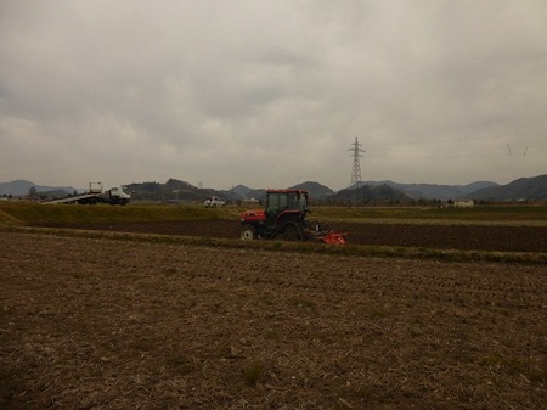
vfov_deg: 54.8
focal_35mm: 25
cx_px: 274
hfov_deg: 69.4
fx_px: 395
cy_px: 205
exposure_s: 1/640
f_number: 3.1
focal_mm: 4.5
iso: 100
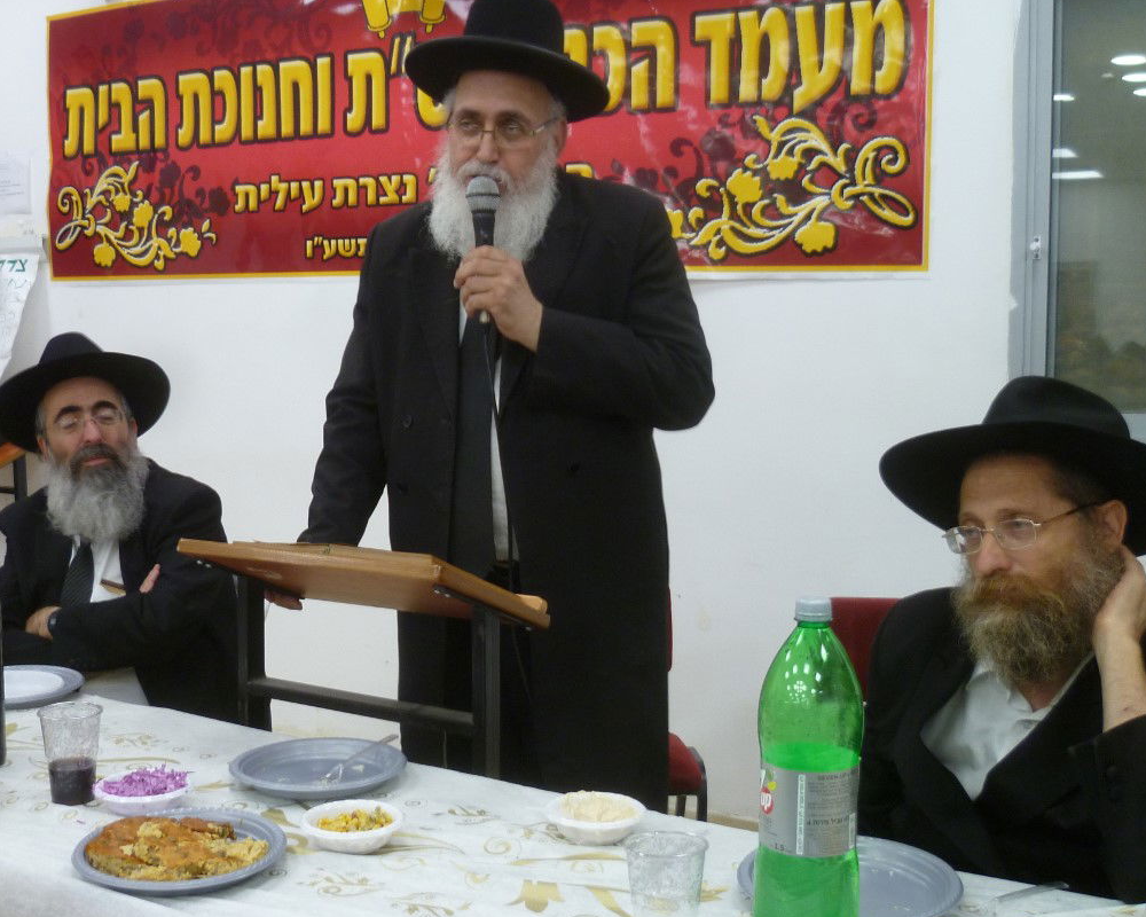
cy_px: 452
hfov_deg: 45.8
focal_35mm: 40
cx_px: 548
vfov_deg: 37.3
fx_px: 1357
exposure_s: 1/30
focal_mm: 5.7
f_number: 3
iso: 160
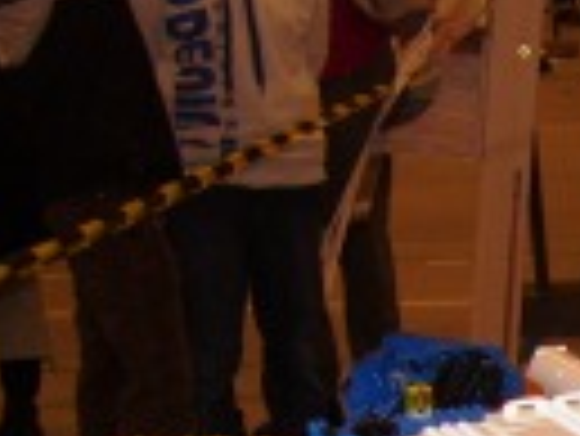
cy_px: 733
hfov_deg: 14.4
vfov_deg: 11.2
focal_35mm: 125
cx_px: 931
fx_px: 2096
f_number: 2.7
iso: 80
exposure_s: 1/60
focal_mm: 6
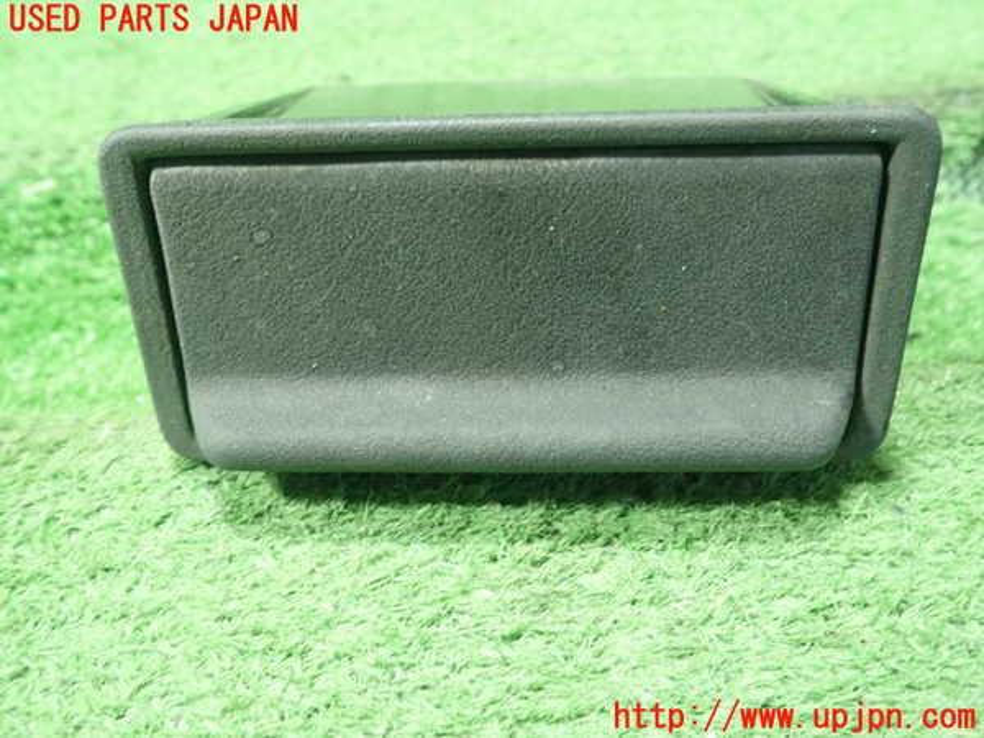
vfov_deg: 46.8
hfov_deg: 60.0
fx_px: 853
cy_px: 369
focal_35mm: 30
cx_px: 492
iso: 800
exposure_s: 1/60
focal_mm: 5.5
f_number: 2.3
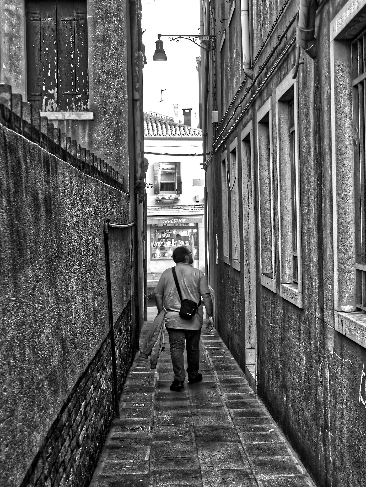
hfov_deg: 21.9
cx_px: 206
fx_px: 944
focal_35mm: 67
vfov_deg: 29.0
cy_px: 264
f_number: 5.6
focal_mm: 36
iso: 100
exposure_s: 1/60
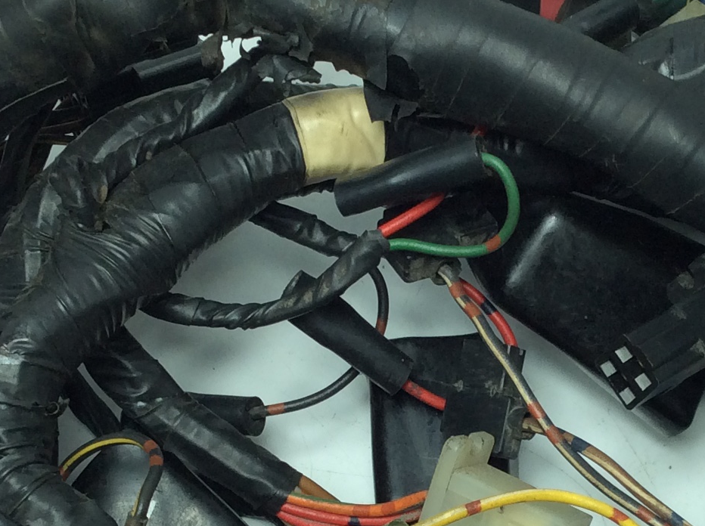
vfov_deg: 16.4
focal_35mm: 89
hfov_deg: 22.0
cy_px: 417
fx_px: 1810
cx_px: 444
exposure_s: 1/217
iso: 32
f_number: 2.4
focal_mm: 3.3
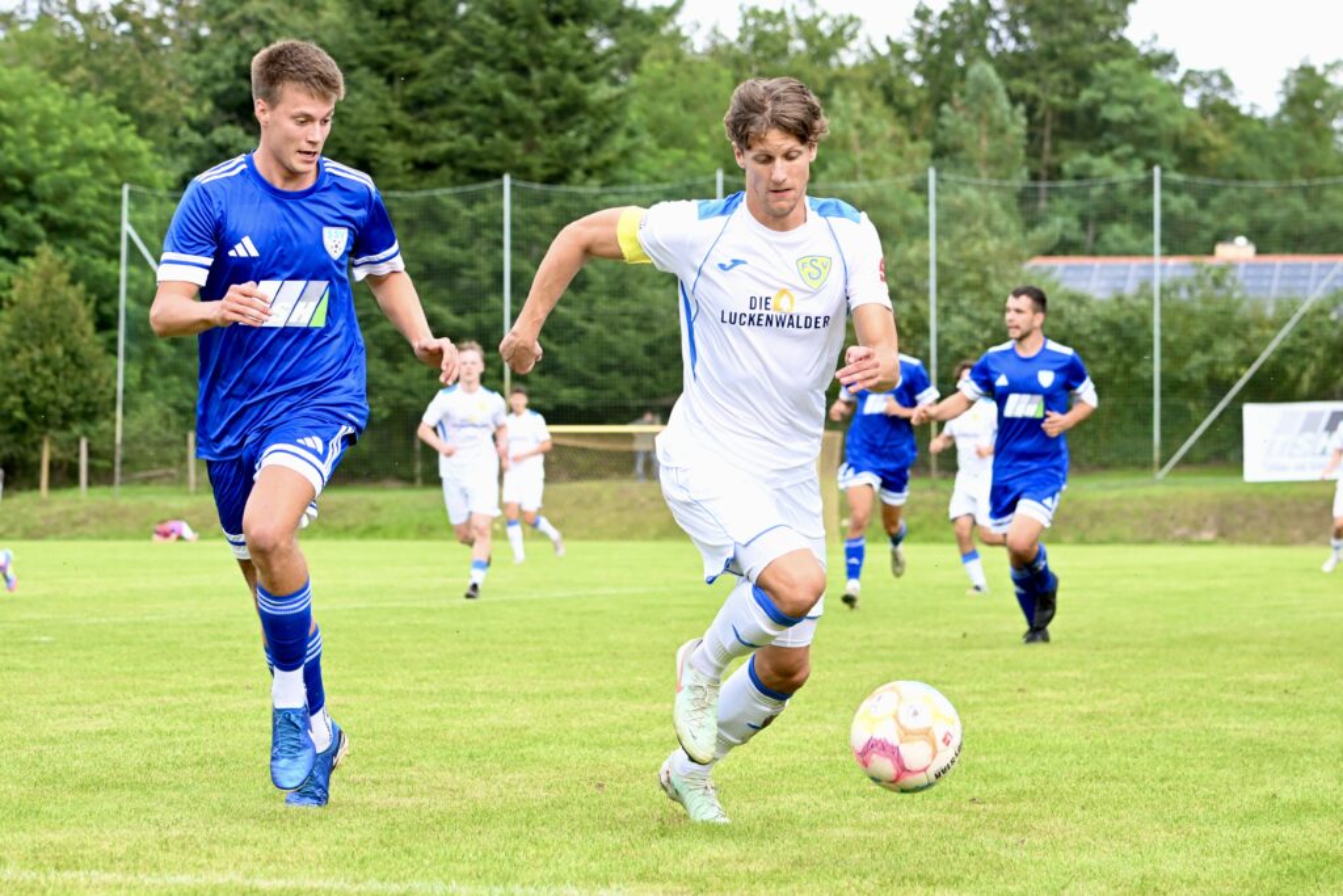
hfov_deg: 18.6
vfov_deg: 12.5
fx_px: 4104
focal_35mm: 110
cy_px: 448
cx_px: 672
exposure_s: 1/1600
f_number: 5.6
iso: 2200
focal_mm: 110
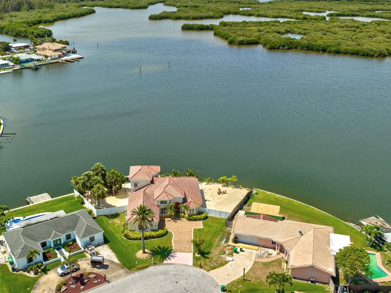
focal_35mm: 37
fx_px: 418
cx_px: 176
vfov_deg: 38.6
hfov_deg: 50.1
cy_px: 138
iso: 100
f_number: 5.6
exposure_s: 1/500
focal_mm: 12.3
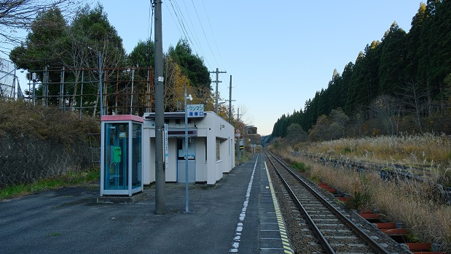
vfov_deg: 44.4
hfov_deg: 71.9
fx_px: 311
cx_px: 227
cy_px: 126
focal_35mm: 26
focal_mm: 16
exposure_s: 1/320
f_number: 4.5
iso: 640
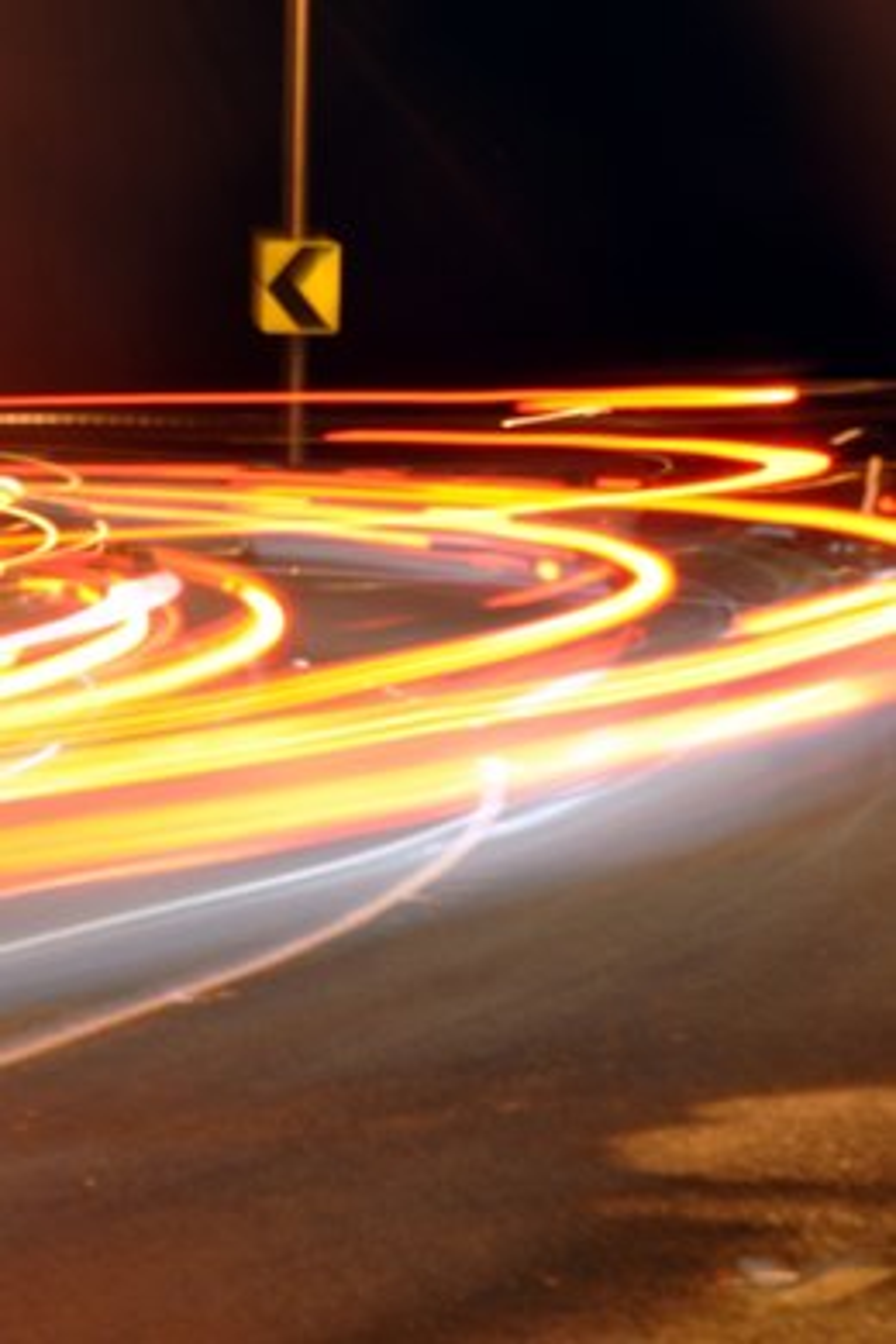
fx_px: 5880
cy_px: 672
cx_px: 448
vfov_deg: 13.0
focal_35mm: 158
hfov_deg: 8.7
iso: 200
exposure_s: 13
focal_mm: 105
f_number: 11
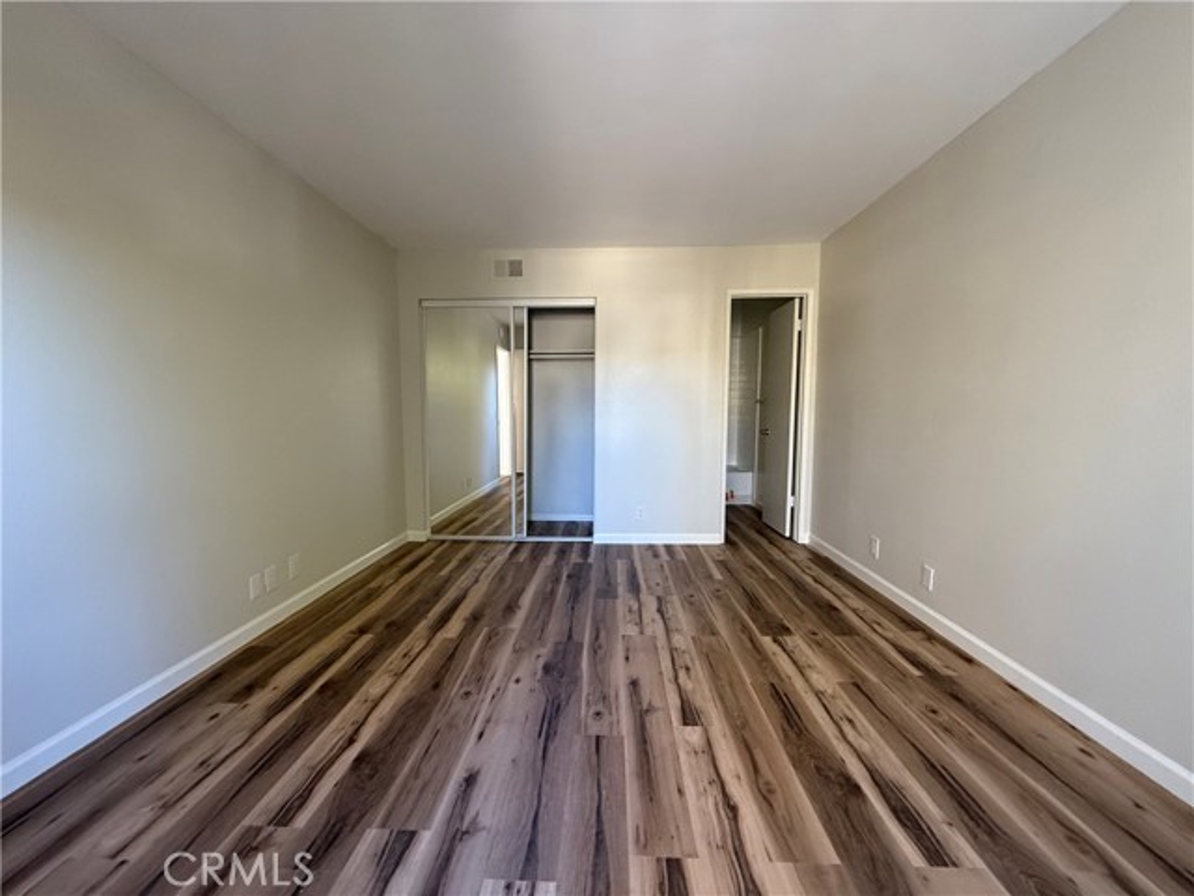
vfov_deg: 85.7
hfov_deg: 102.1
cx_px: 597
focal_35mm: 14
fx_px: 483
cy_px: 448
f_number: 2.2
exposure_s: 1/93
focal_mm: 2.22
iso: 400
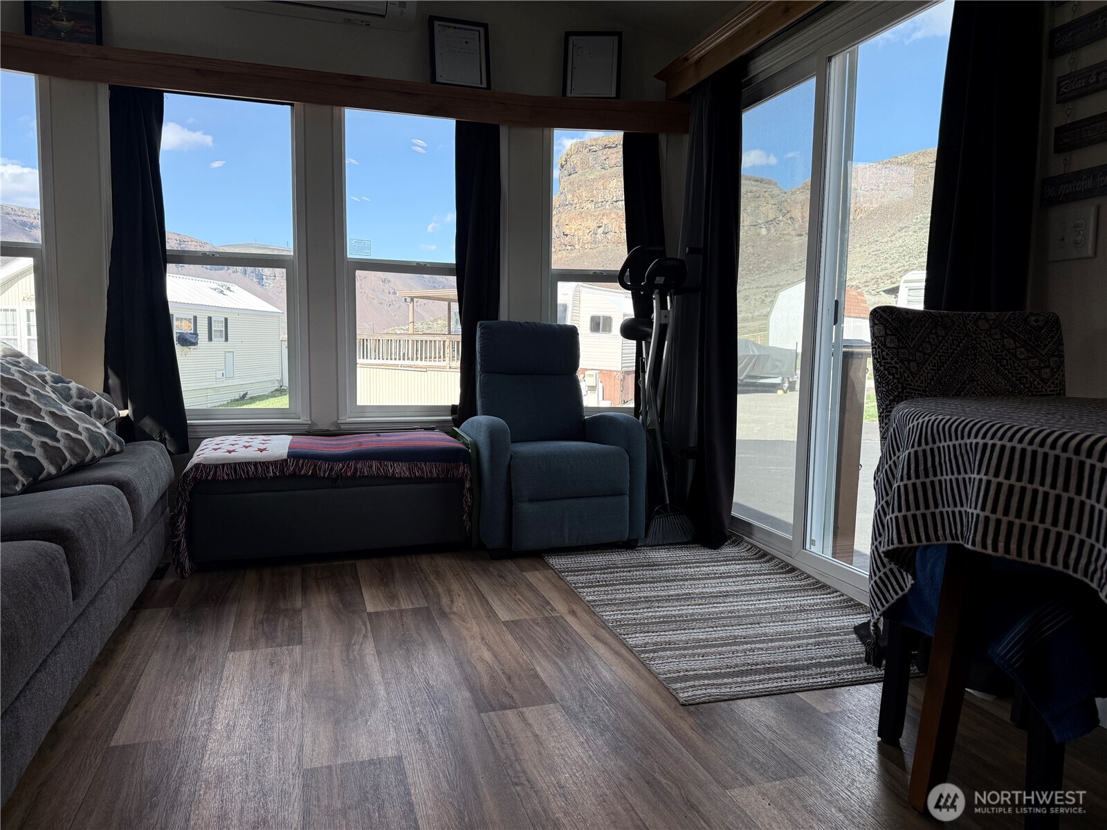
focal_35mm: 24
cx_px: 554
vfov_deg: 56.8
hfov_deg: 71.6
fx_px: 768
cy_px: 415
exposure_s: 1/1174
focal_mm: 6.76
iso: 100
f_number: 1.78
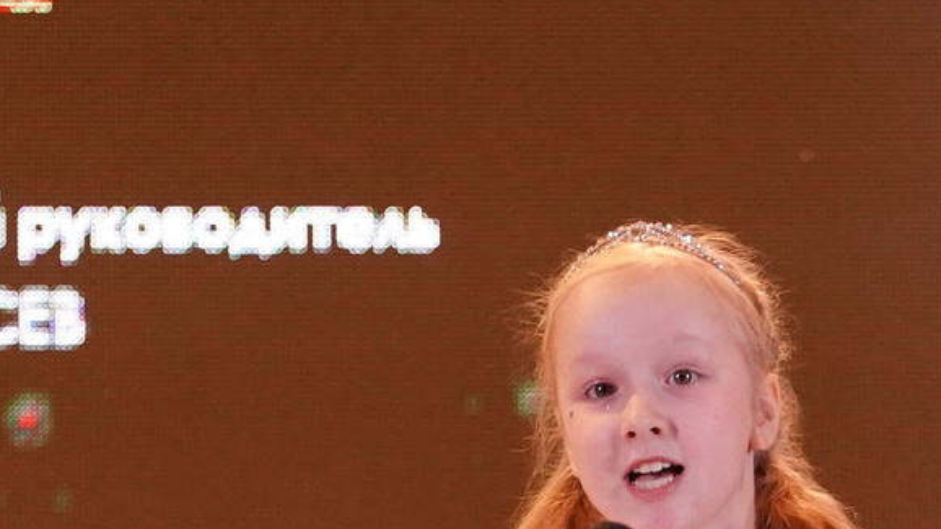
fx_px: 14595
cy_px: 1139
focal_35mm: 585
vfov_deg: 2.1
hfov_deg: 3.7
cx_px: 702
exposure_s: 1/500
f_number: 4
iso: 3200
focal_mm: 126
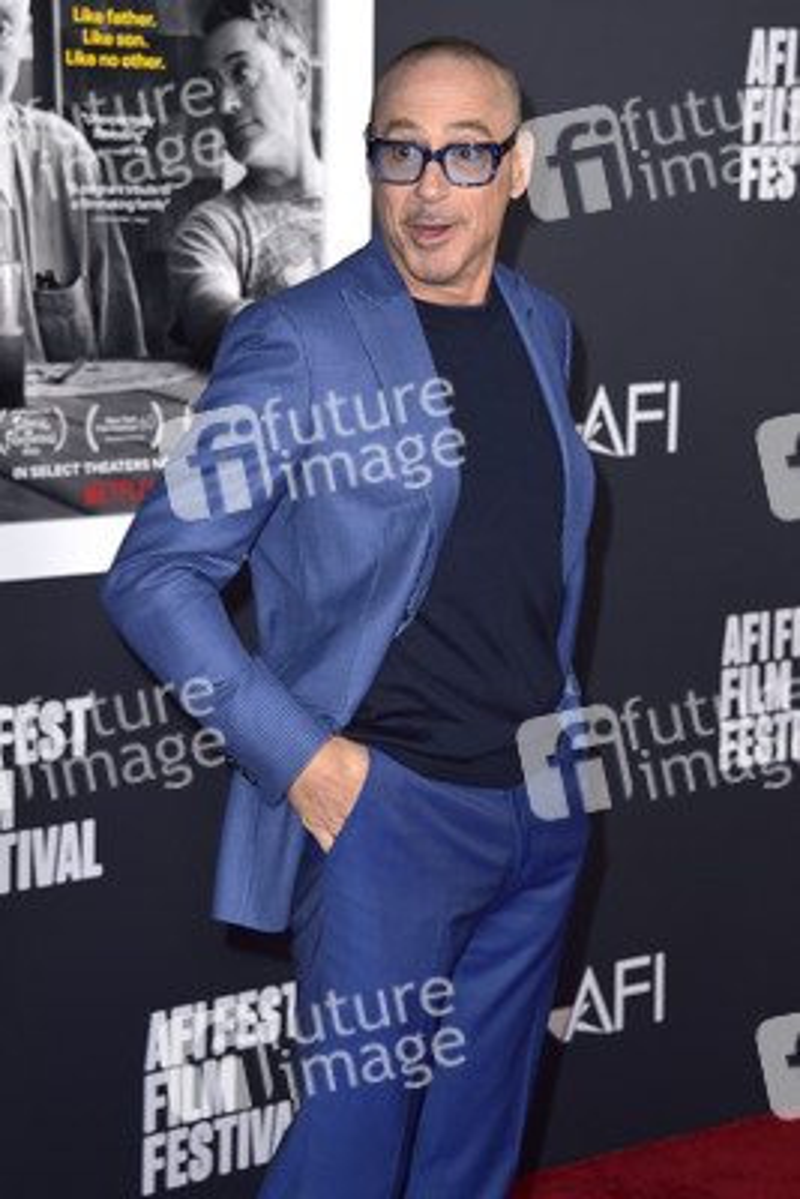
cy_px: 600
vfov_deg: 26.0
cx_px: 400
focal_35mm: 78
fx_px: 2598
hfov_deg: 17.5
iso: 500
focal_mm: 78
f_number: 6.3
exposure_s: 1/200
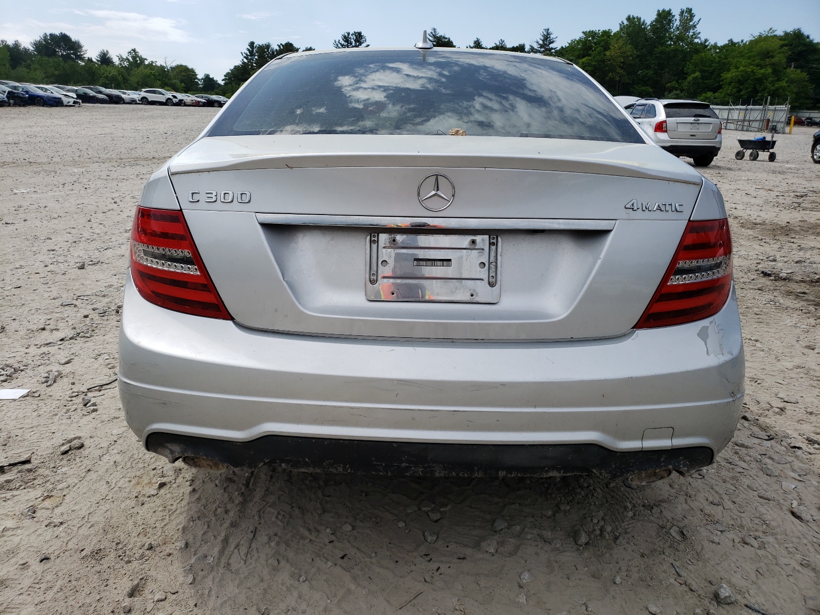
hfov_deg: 67.3
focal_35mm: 26
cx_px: 410
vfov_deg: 53.1
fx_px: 616
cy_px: 308
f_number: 1.5
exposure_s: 1/5000
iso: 50
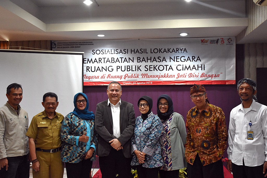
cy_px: 89
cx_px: 134
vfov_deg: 34.2
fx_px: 289
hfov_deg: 49.5
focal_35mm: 39
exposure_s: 1/60
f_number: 4
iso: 2200
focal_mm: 26
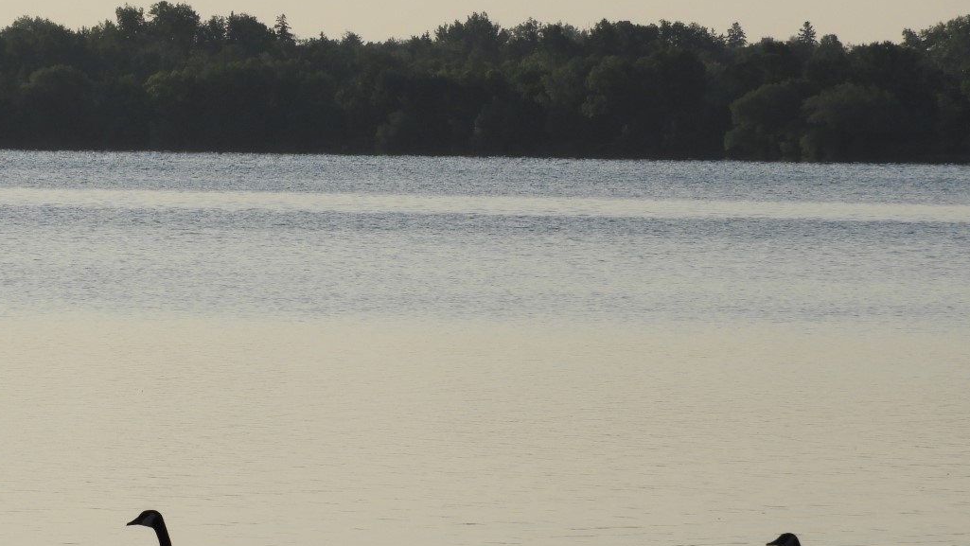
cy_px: 354
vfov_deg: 2.6
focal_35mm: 459
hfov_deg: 4.7
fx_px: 11808
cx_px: 326
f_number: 5.5
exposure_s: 1/800
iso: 100
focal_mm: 53.7
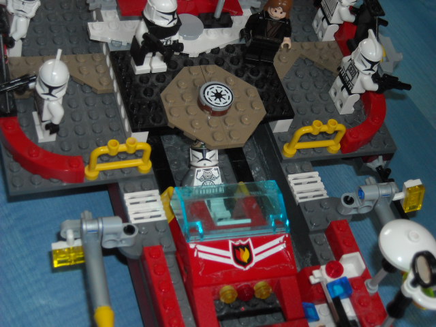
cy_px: 164
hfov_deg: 25.7
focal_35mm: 76
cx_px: 218
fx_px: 957
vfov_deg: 19.4
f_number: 3.9
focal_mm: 12.3
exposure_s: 1/125
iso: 200
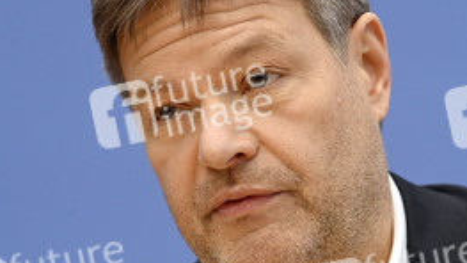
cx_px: 233
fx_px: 3938
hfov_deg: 6.8
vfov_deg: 3.8
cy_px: 195
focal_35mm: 318
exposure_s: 1/500
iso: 4000
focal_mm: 200
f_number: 5.6
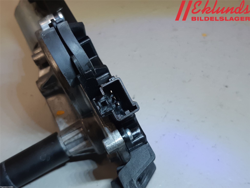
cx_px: 125
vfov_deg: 53.1
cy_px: 94
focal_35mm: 26
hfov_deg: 67.3
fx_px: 188
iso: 50
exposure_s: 1/50
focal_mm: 3.93
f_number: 1.7
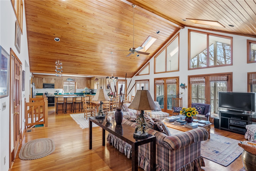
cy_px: 86
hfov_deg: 88.5
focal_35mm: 18
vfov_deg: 65.9
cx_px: 128
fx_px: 131
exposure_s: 1/200
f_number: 8
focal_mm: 18.5
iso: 250
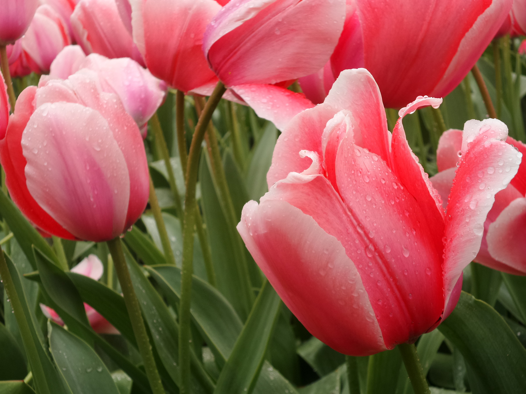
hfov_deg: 30.3
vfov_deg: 22.9
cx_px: 263
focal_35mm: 64
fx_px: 972
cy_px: 197
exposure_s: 1/125
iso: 100
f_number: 4.6
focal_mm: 11.4
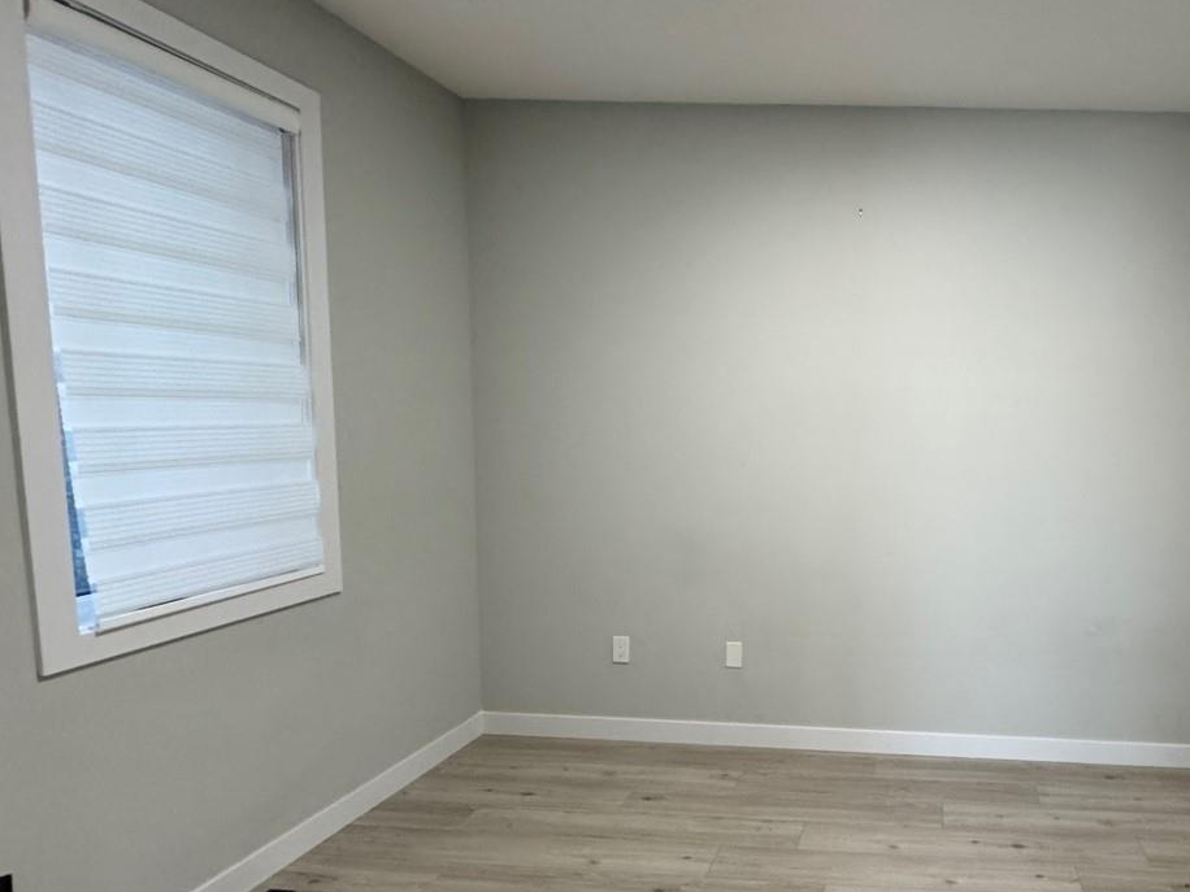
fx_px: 756
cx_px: 915
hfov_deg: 70.4
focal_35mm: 22
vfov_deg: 60.8
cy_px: 506
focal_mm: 2.22
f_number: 2.2
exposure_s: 1/120
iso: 320
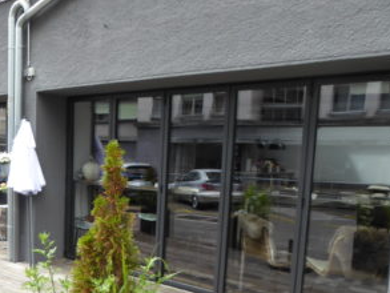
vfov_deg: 34.5
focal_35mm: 41
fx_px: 462
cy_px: 216
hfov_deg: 44.3
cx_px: 100
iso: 80
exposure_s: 1/160
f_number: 3.3
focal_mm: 4.3
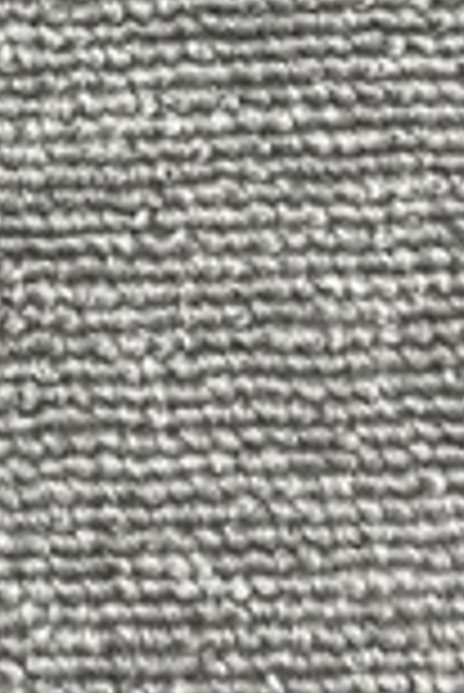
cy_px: -432
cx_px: -365
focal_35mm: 173
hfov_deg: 7.7
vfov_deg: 11.3
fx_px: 3337
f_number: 1.78
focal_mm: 6.86
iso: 200
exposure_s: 1/40
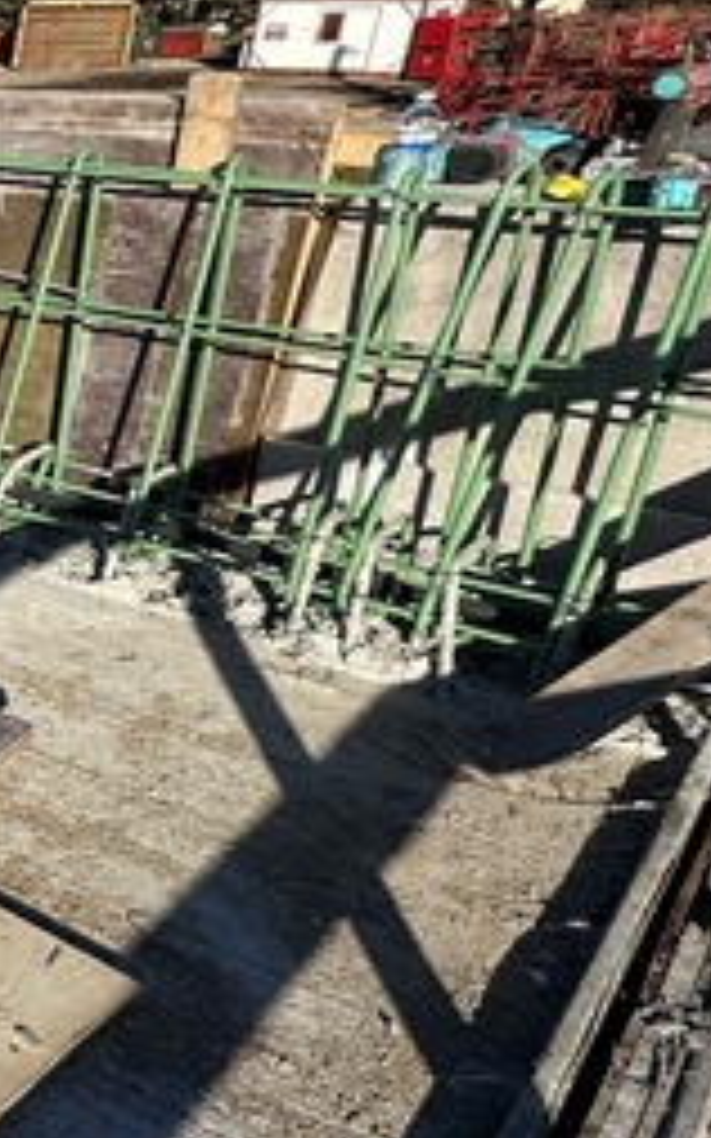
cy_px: 470
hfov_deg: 18.0
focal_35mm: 41
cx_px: -778
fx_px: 1272
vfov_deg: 48.0
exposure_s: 1/2398
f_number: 2.2
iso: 50
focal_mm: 2.22
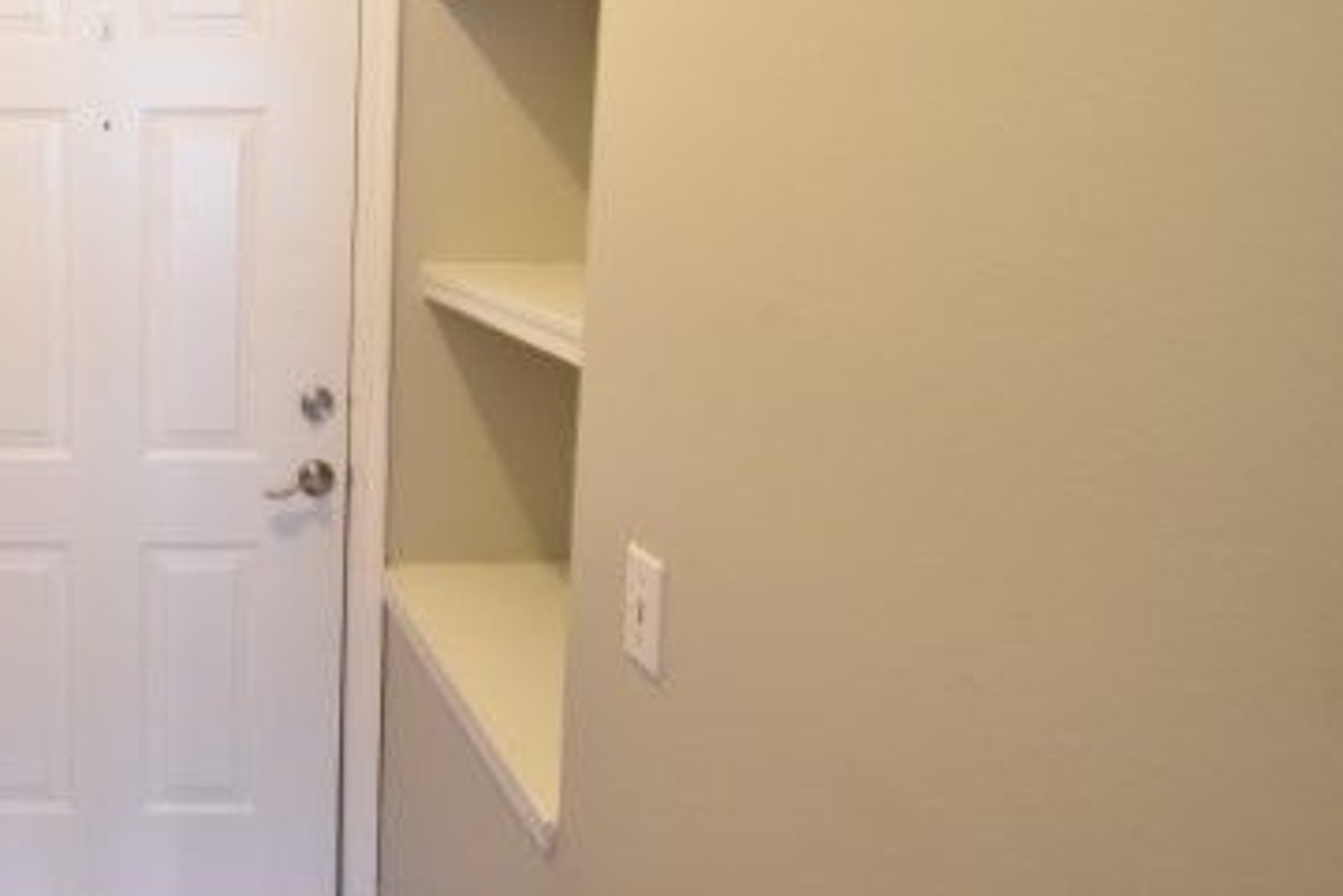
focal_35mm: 30
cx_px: 108
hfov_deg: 53.3
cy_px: 280
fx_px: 1119
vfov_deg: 42.8
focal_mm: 10
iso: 800
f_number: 3.5
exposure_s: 1/15
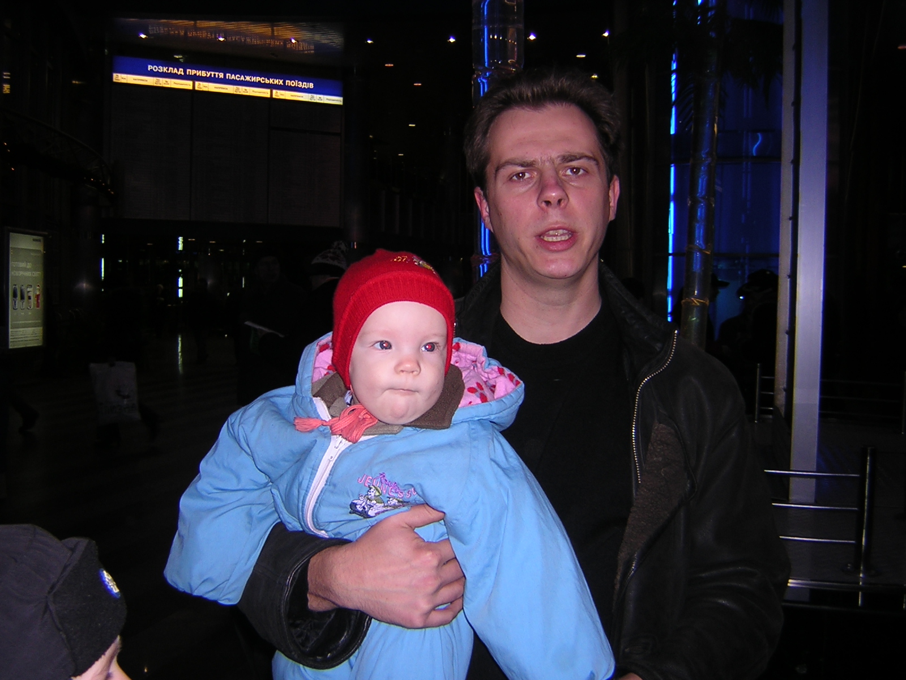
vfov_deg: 39.7
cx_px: 453
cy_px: 340
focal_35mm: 36
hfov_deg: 51.4
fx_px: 942
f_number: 2.6
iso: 100
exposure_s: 1/60.1
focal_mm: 4.7
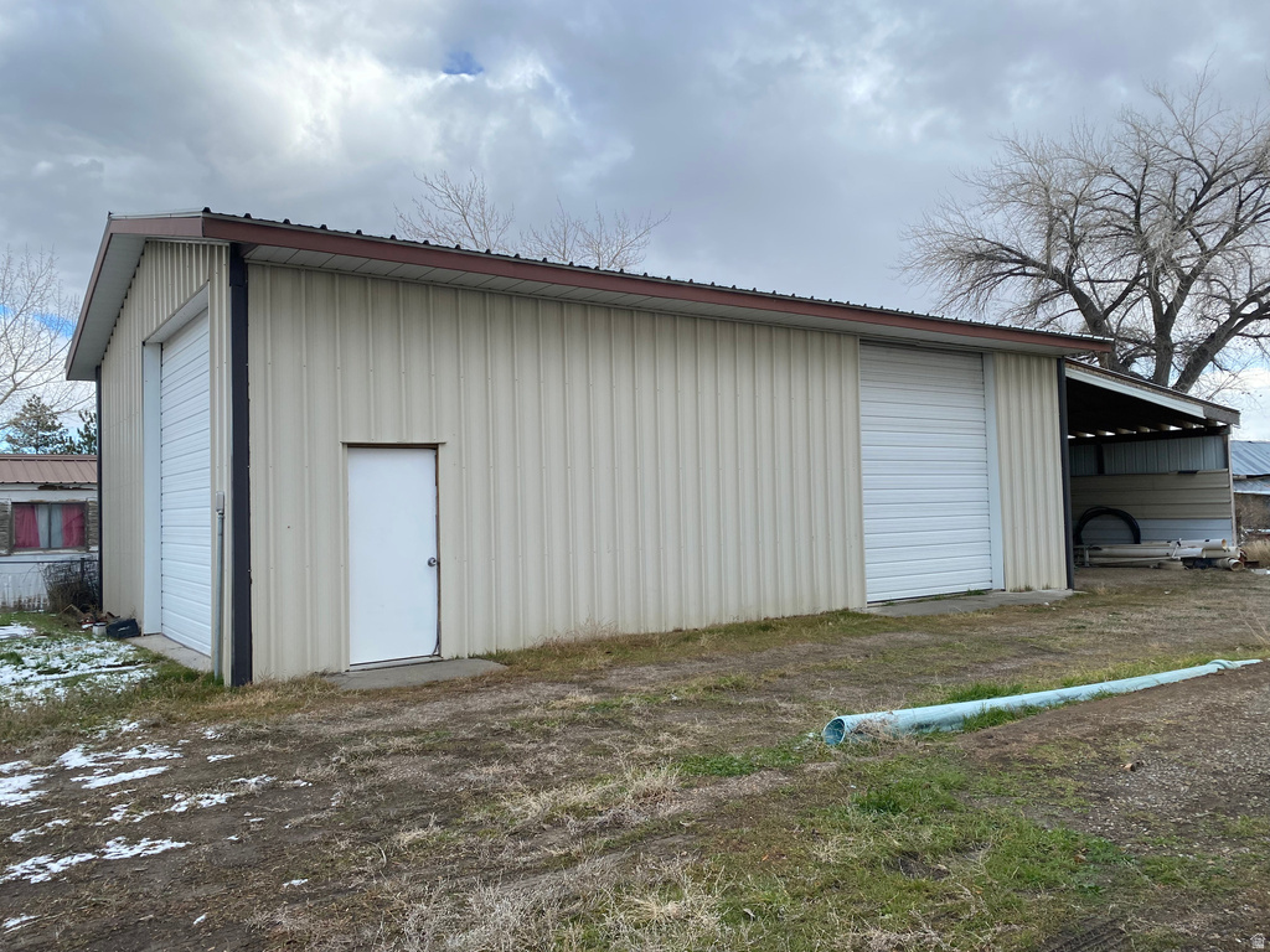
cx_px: 635
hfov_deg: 67.3
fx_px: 954
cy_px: 476
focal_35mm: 26
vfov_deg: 53.1
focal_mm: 4.25
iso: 32
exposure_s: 1/1072
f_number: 1.8
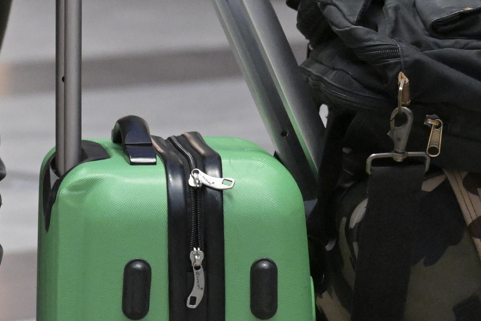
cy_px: 202
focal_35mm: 419
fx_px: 5599
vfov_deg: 3.3
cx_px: -168
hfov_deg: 4.9
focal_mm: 100
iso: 7200
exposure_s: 1/200
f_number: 4.5
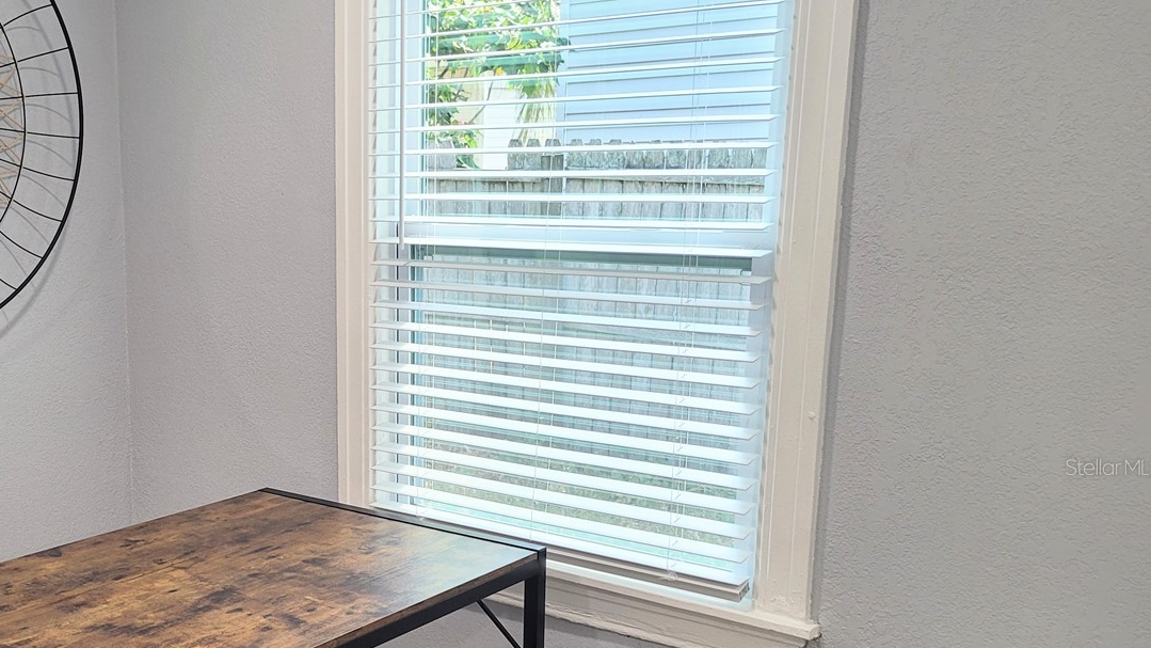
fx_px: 1282
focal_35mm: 42
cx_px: 313
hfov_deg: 46.9
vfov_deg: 28.0
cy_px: 467
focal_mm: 5.4
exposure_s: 1/120
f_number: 1.8
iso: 100
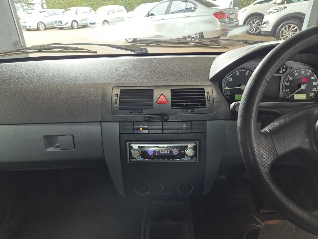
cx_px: 159
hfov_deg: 73.9
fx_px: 211
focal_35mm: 23
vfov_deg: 58.9
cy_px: 120
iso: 400
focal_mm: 5.4
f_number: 1.8
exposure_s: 1/100
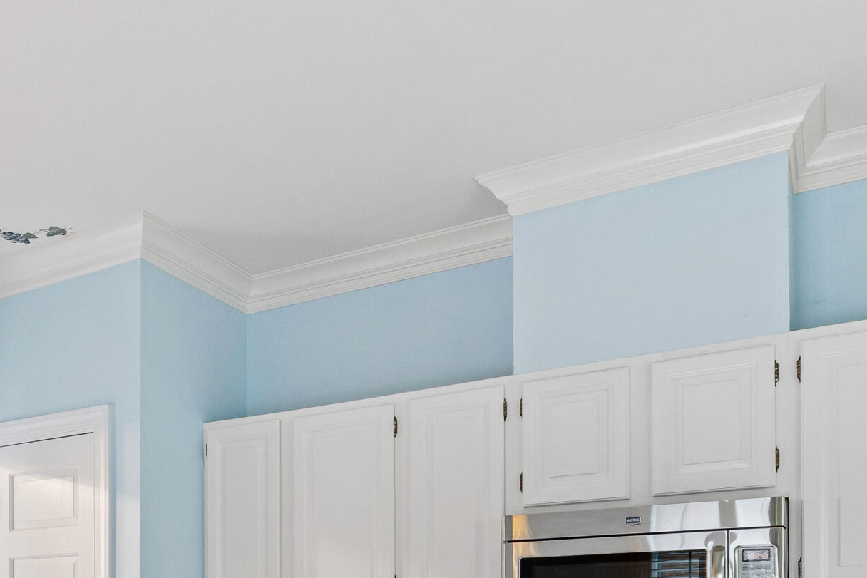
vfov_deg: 32.4
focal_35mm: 37
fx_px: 891
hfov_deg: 50.6
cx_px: 268
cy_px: 607
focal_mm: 10
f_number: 8
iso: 100
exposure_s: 3
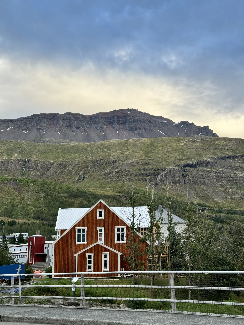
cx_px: 122
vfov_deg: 39.7
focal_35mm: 48
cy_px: 162
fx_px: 451
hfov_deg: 30.3
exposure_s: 1/563
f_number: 1.78
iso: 64
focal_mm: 6.86
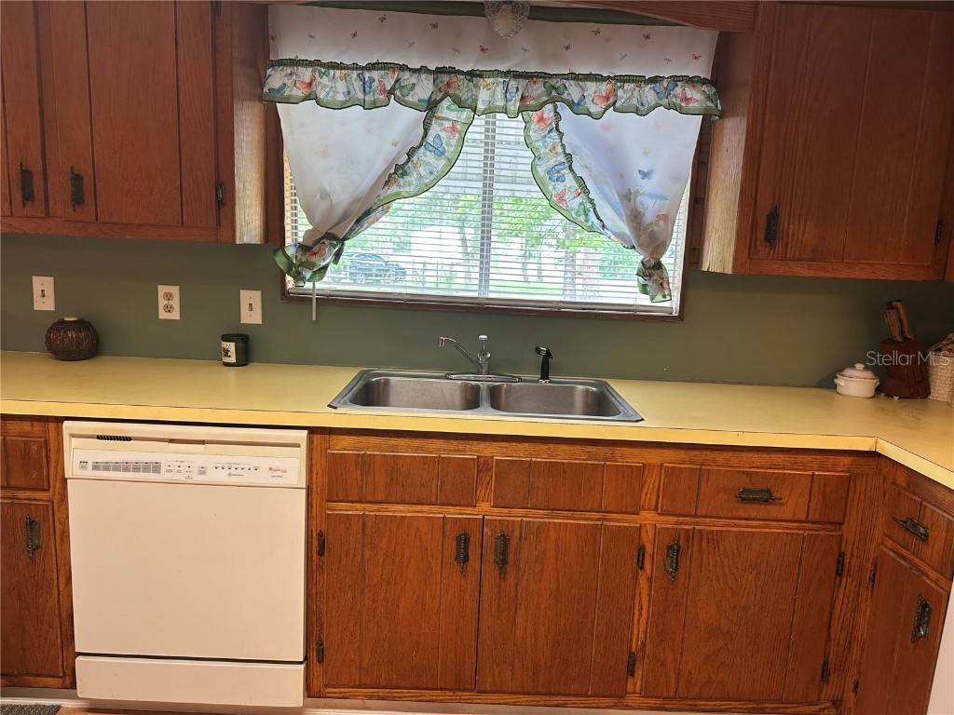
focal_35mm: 24
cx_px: 477
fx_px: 661
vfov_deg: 56.8
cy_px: 358
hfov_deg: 71.6
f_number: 1.78
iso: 125
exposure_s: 1/60
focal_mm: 6.86
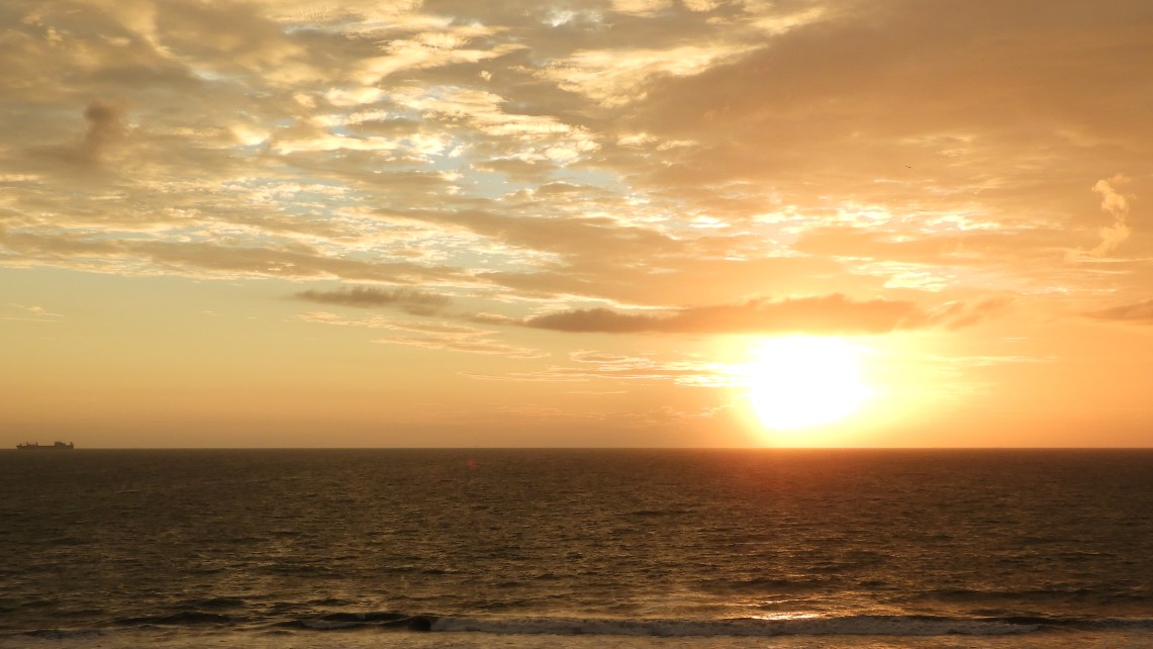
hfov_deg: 37.8
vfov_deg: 21.7
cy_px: 440
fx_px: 1682
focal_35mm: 55
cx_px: 590
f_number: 3.8
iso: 100
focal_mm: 7.2
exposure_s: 1/400
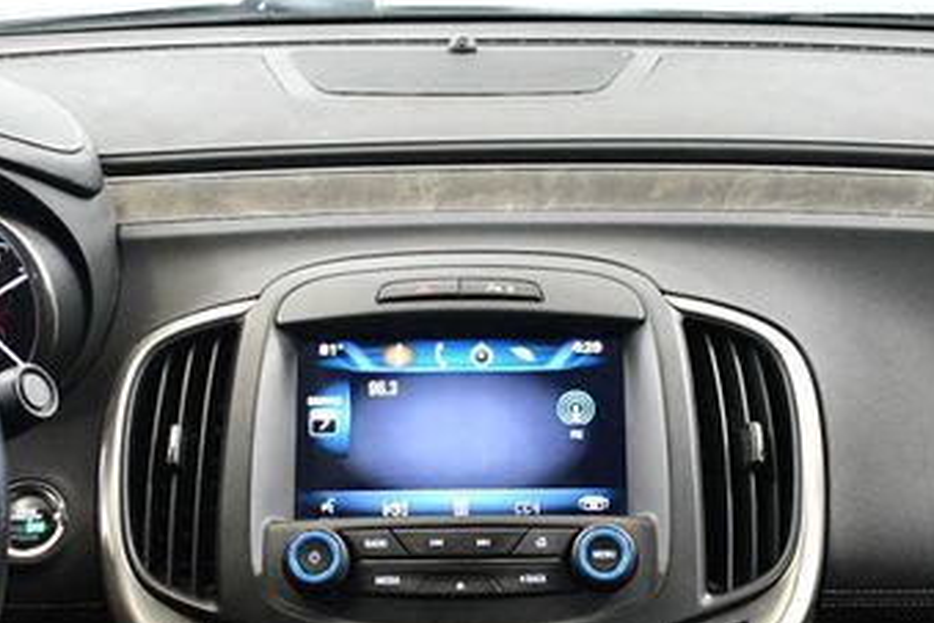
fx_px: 1764
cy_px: 571
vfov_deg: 19.6
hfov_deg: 29.7
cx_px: 482
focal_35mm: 68
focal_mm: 18
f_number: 3.5
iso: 3200
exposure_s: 1/60
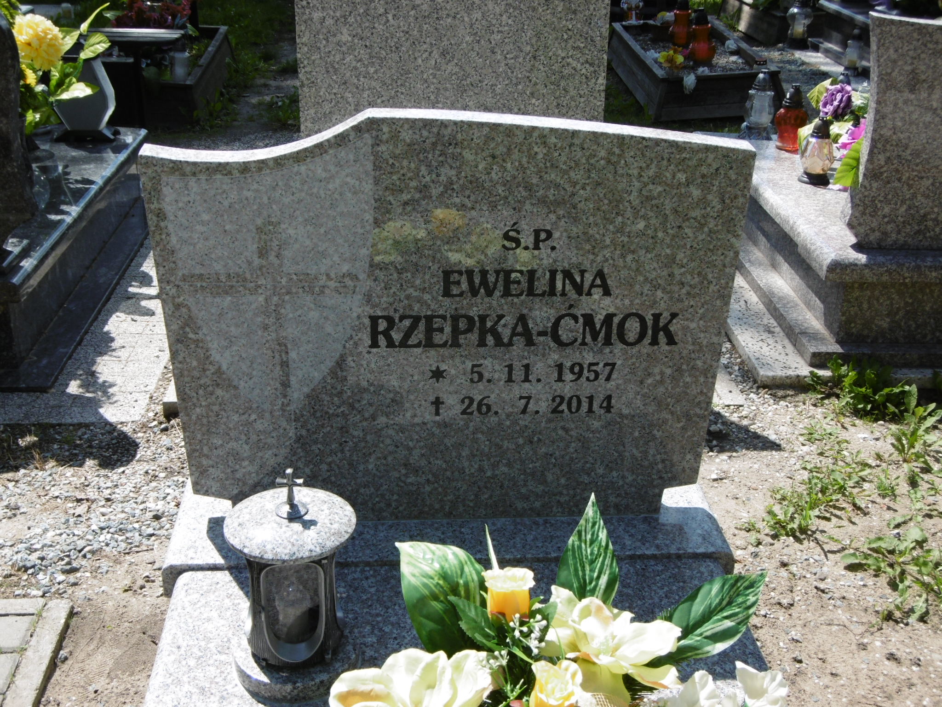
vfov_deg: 33.6
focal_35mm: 43
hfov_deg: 43.9
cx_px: 471
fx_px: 1170
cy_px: 354
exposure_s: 1/640
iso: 100
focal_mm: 7.7
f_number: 3.8
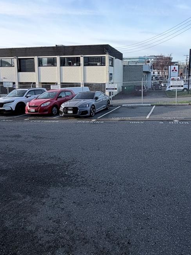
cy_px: 97
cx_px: 107
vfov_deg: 66.4
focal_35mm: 26
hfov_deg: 53.0
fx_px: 191
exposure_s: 1/625
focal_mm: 2.22
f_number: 2.2
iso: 40
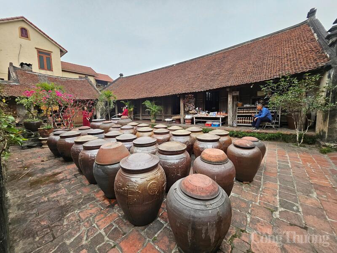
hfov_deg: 106.2
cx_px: 168
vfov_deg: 89.9
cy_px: 126
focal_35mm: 13
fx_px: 127
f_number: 2.2
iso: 64
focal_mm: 1.74
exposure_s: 1/100
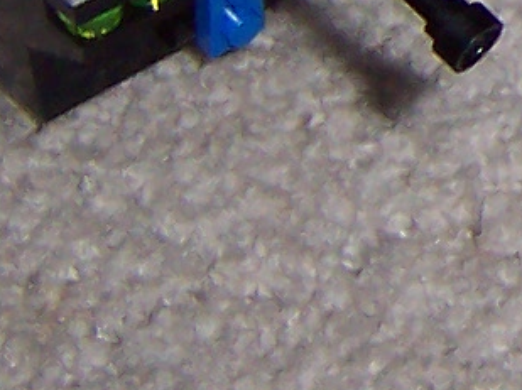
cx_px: 1409
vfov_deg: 6.0
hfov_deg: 7.6
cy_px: -544
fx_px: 3570
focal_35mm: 237
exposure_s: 1/60
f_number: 2.8
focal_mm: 5.6
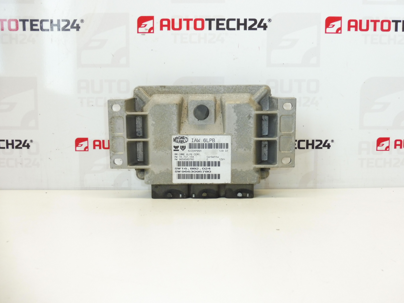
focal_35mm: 24
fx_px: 280
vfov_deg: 56.8
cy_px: 152
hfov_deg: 71.6
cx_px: 202
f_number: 3.5
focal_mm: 4.3
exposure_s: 1/125
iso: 200
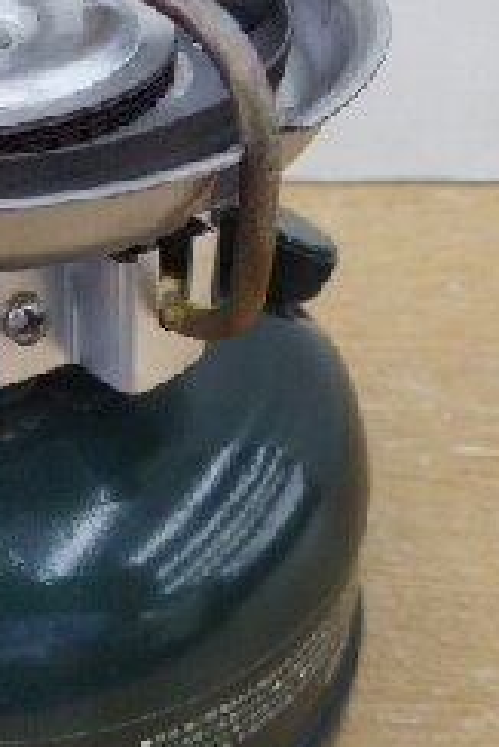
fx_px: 1432
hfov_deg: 19.4
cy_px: 343
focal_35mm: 69
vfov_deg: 29.2
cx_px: 61
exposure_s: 1/400
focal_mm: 4.71
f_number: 1.79
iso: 478
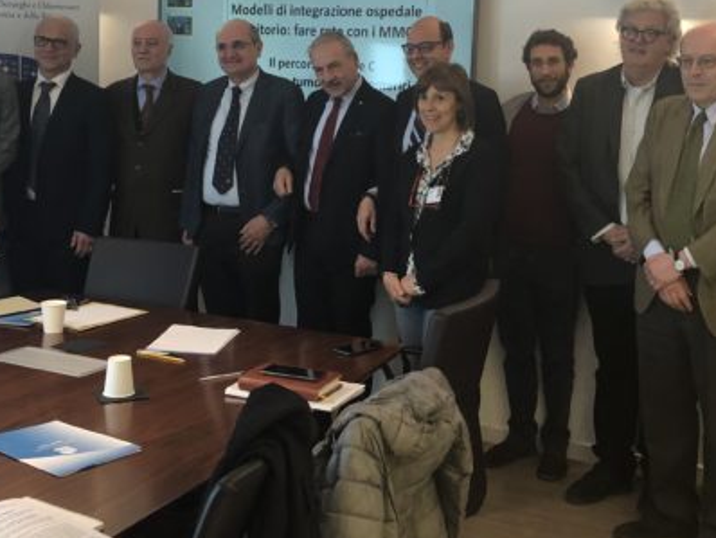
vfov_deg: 26.8
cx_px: 380
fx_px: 1118
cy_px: 164
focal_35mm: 54
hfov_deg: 35.5
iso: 40
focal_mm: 3.99
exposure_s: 1/25
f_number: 1.8
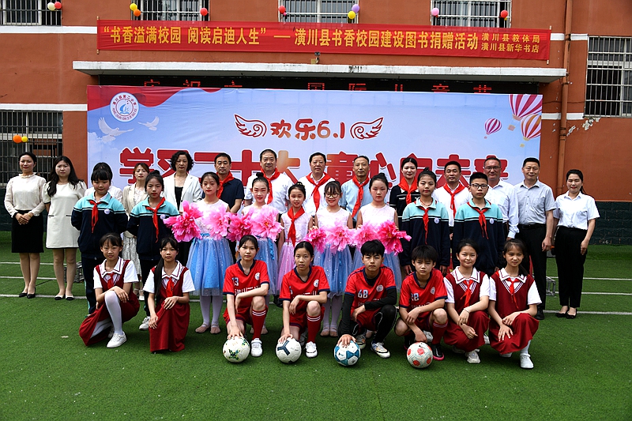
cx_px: 316
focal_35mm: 32
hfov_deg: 58.7
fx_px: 562
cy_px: 210
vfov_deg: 41.1
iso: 64
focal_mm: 32
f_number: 5
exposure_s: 1/250
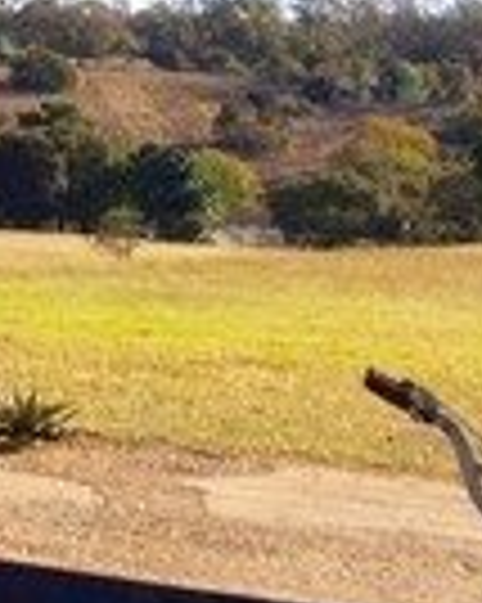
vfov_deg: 12.0
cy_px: -230
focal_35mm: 155
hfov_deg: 8.4
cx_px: -935
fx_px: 2767
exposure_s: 1/1244
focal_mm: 4.15
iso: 32
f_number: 2.2
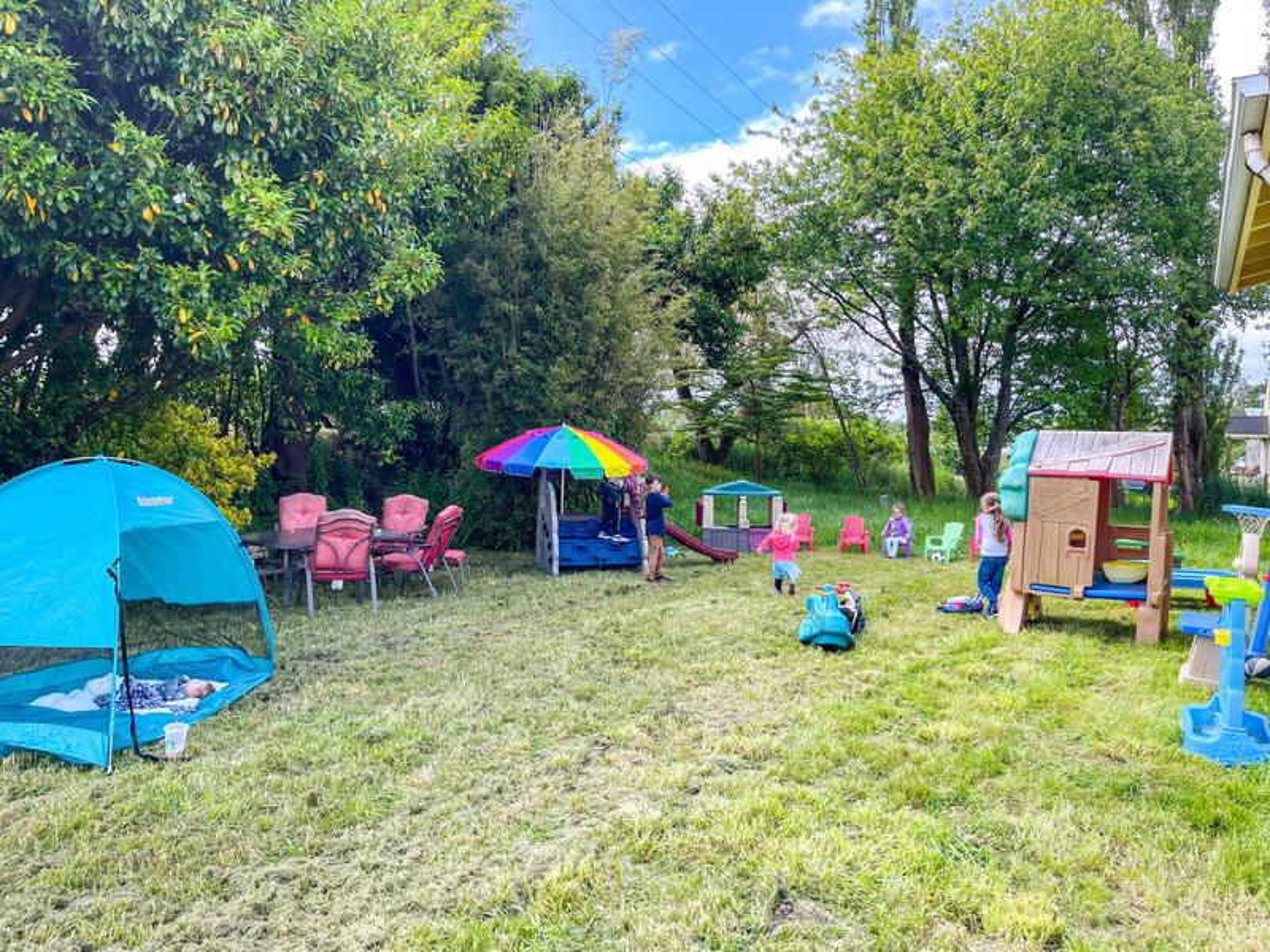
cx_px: 635
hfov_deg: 67.3
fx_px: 954
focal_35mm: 26
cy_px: 476
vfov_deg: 53.1
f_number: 1.6
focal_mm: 5.1
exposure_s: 1/580
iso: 32
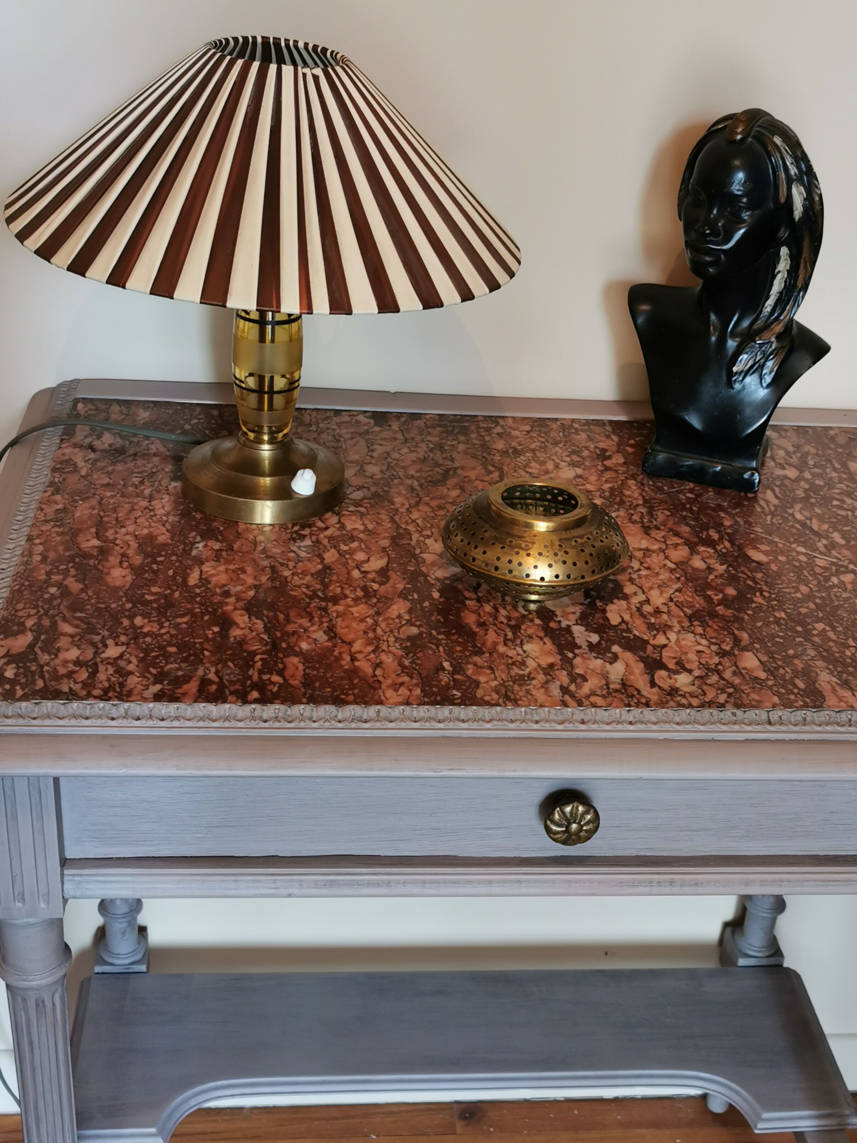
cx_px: 481
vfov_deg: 42.9
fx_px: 1452
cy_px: 592
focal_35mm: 44
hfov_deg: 32.8
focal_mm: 5.56
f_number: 1.6
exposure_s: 1/50
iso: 125
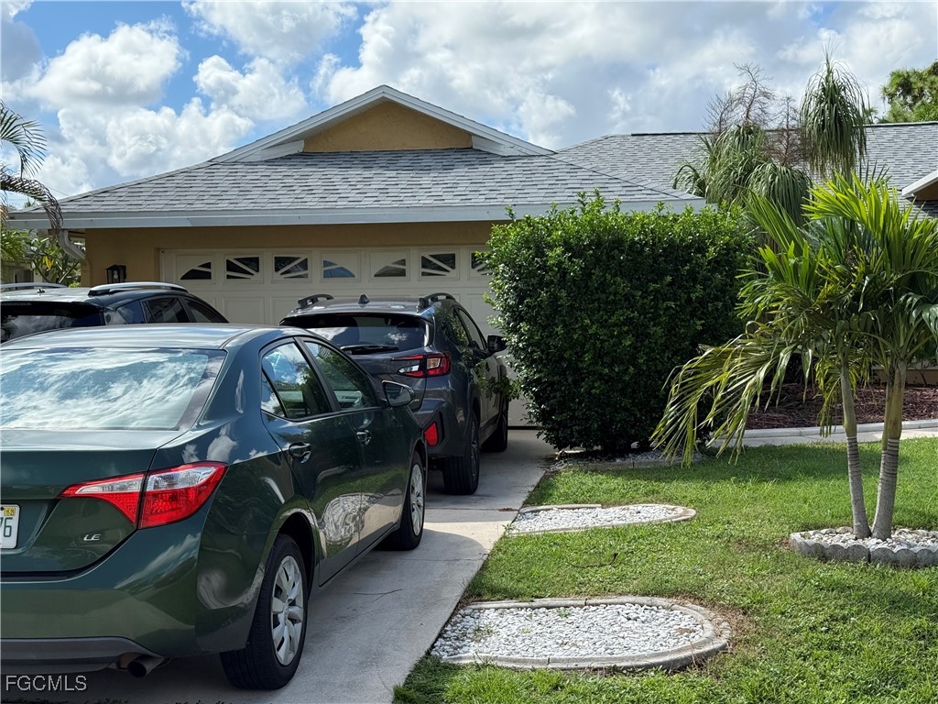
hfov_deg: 39.7
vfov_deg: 30.3
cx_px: 469
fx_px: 1301
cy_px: 352
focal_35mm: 48
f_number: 1.78
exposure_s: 1/4329
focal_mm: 6.76
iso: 100
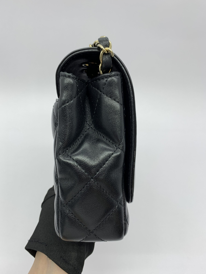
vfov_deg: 63.4
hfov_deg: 49.7
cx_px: 96
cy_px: 134
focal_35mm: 28
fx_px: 222
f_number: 1.8
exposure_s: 1/100
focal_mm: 4.25
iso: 40
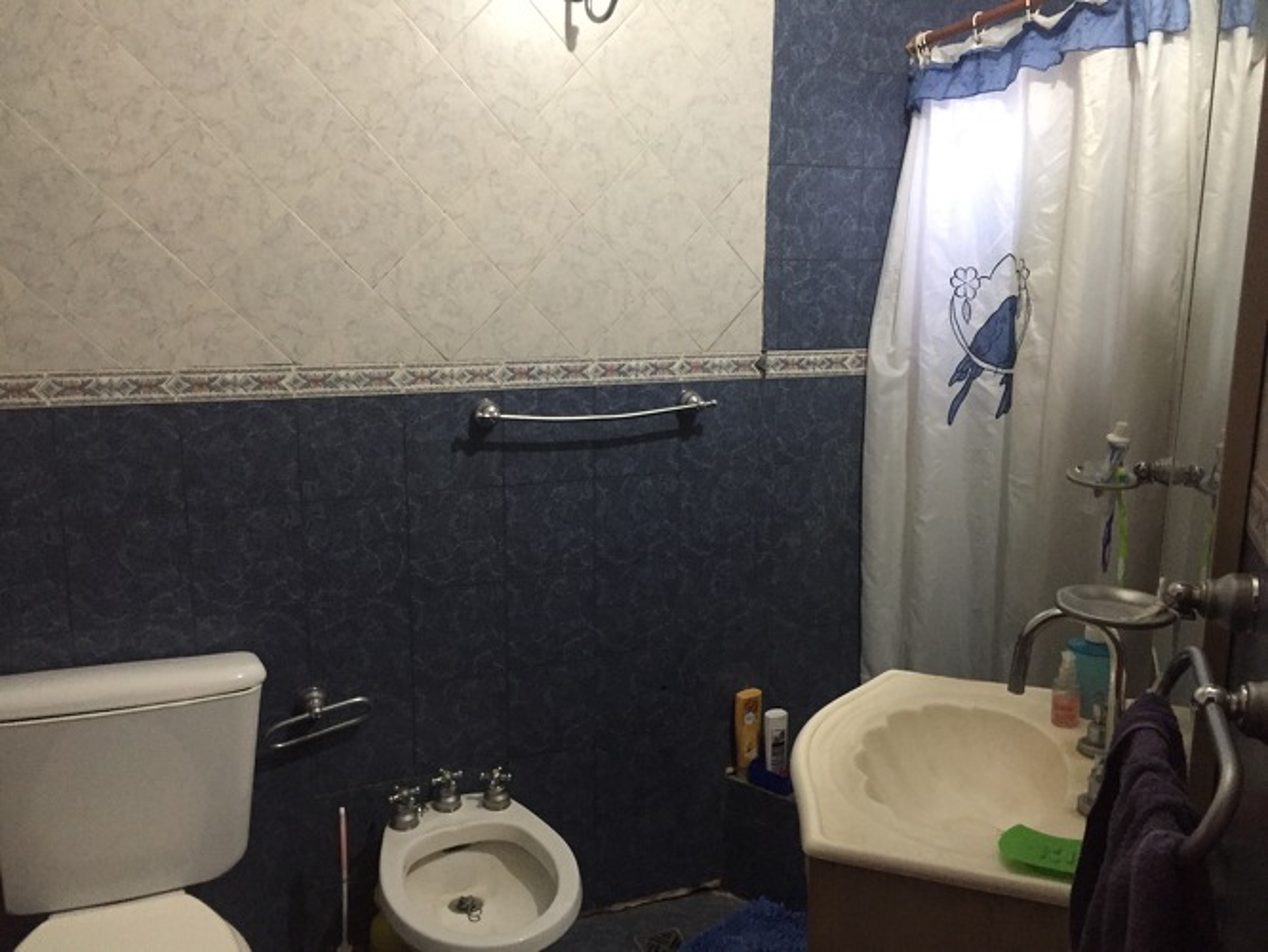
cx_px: 634
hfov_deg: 61.6
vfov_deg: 48.3
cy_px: 476
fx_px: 1063
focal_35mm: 29
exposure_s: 1/25
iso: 250
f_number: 2.2
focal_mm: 4.15
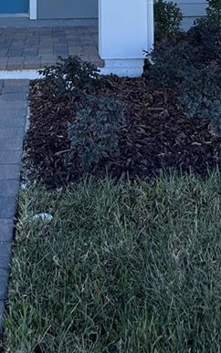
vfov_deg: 33.8
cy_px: -85
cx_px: 82
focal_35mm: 46
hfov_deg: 27.9
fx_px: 443
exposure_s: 1/453
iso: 40
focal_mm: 2.22
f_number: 2.2
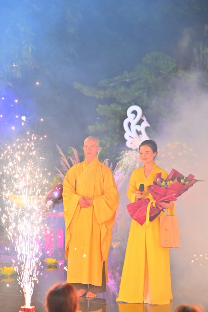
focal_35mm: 85
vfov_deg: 23.9
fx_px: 737
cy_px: 156
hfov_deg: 16.1
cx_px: 104
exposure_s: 1/200
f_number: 3.5
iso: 1000
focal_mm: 85
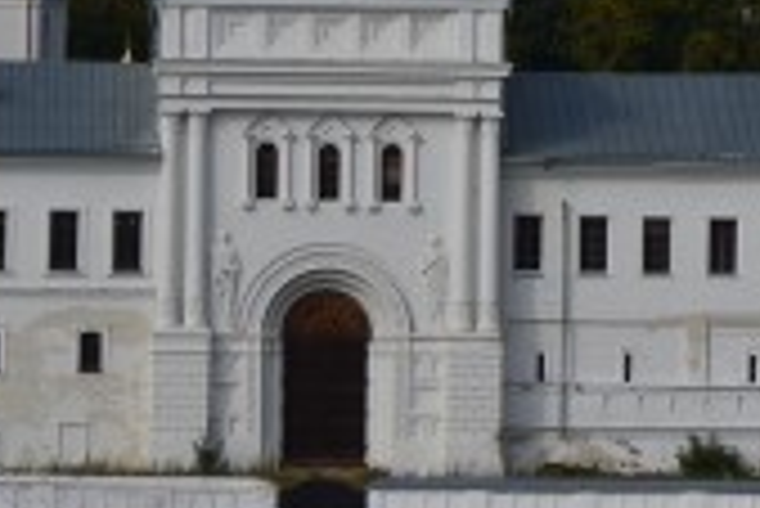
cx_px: 508
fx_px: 12748
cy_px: -160
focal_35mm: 603
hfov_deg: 3.4
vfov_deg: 2.3
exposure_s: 1/500
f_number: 5.6
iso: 200
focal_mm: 85
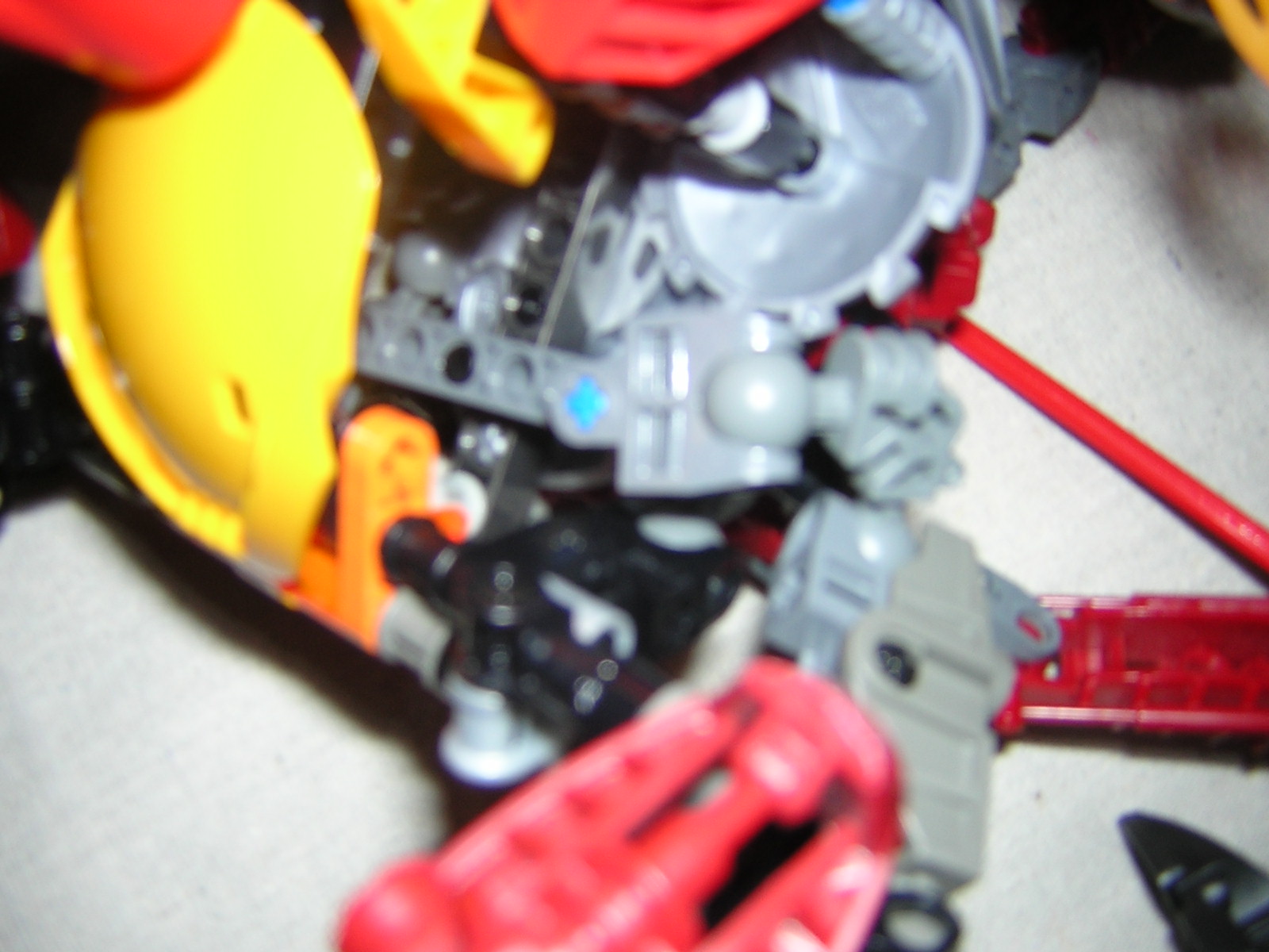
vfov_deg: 39.7
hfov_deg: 51.4
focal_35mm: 36
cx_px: 634
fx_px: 1320
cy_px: 476
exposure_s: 1/60.1
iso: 100
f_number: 2.6
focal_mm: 4.7
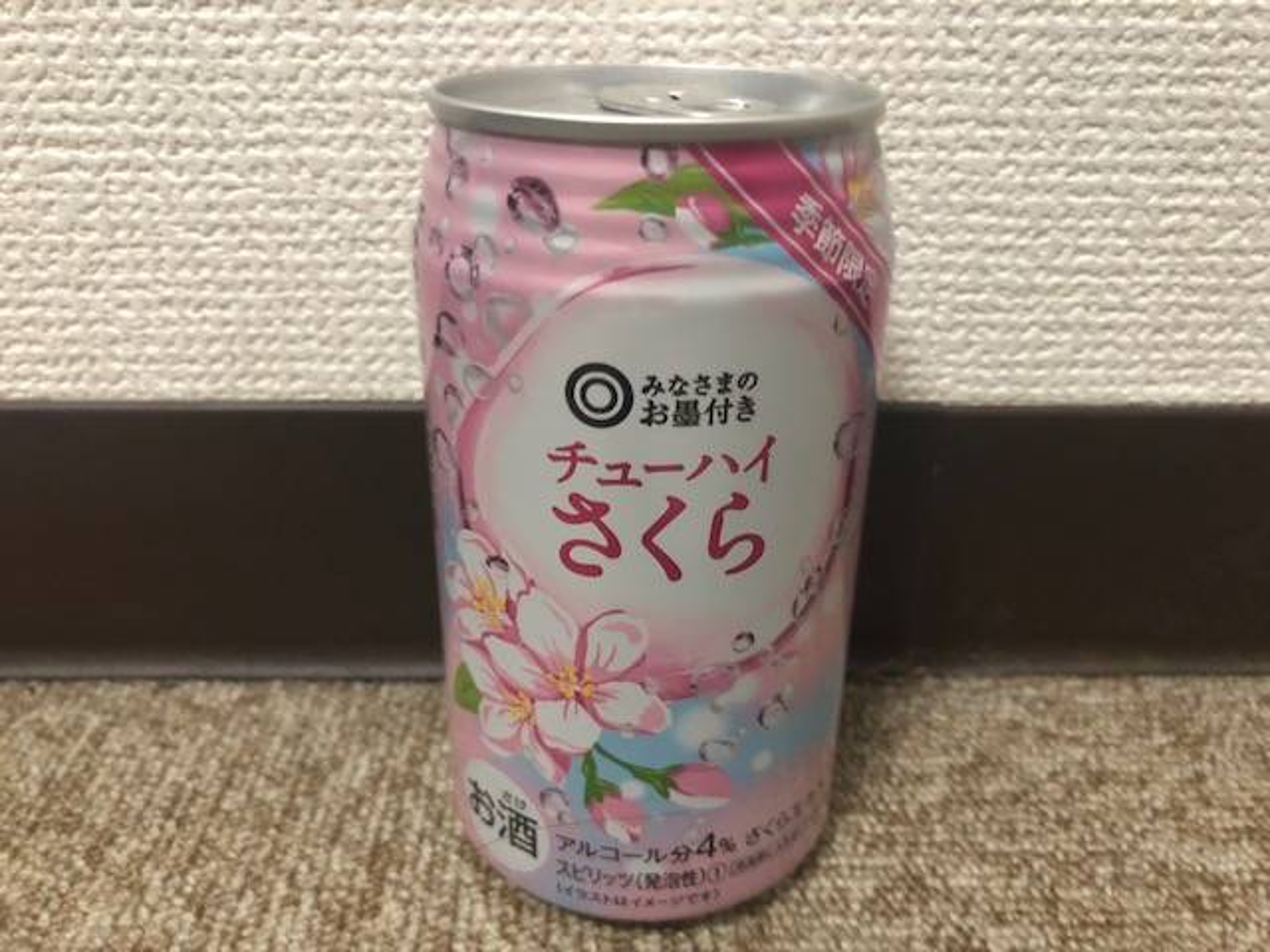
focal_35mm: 29
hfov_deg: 61.7
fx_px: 1064
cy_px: 476
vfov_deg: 48.2
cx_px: 635
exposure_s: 1/4
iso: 100
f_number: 1.8
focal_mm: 3.99
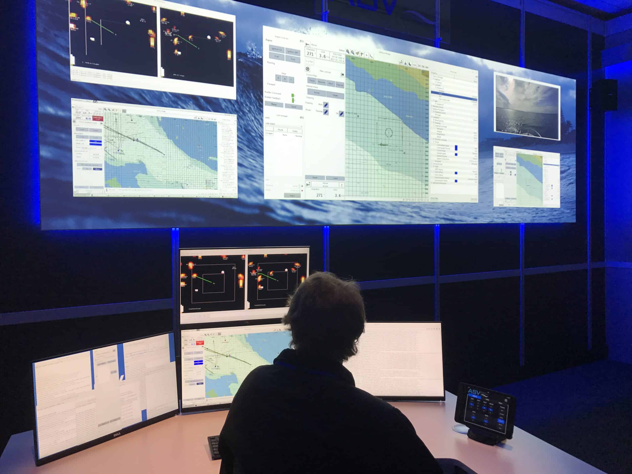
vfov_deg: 49.7
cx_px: 316
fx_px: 511
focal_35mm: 28
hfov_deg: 63.4
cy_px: 237
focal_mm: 3.99
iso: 25
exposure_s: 1/60
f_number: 1.8
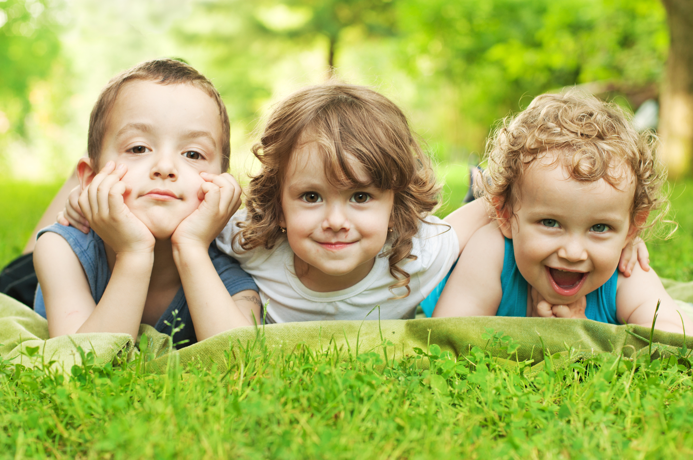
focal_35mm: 75
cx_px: 346
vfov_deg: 18.1
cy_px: 230
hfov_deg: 27.0
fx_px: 1442
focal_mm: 50
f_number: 3.5
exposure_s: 1/80
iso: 200
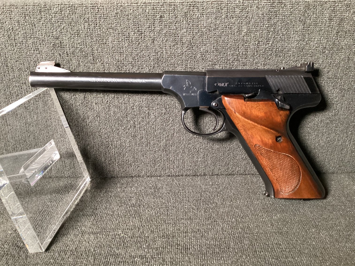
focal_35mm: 31
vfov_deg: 45.4
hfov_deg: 58.3
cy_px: 133
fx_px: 318
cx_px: 178
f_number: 2.4
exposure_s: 1/40
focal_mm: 3.3
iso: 400
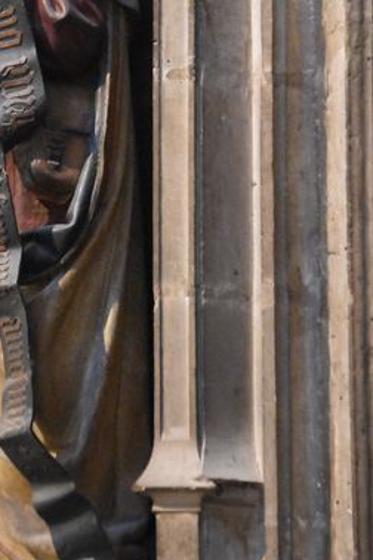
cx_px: 32
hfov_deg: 4.7
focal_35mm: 292
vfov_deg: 7.1
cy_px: 173
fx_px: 4537
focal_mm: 105
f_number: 4.8
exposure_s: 1/40
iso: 12800
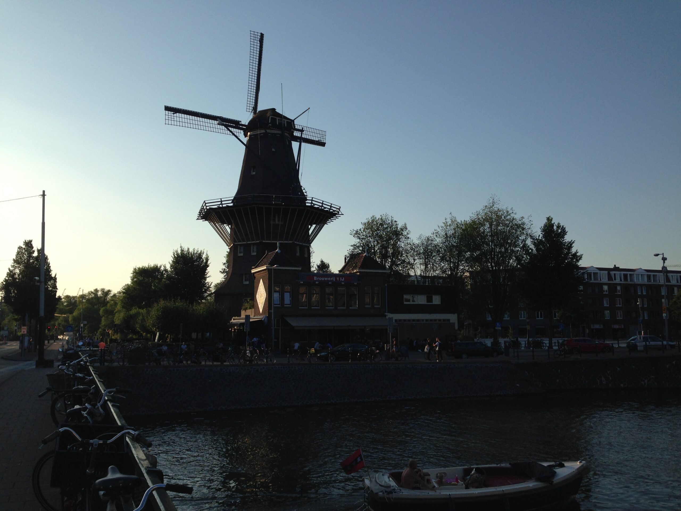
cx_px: 340
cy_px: 256
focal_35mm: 33
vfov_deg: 42.9
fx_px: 649
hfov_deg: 55.4
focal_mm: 4.12
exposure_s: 1/1595
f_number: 2.4
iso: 50
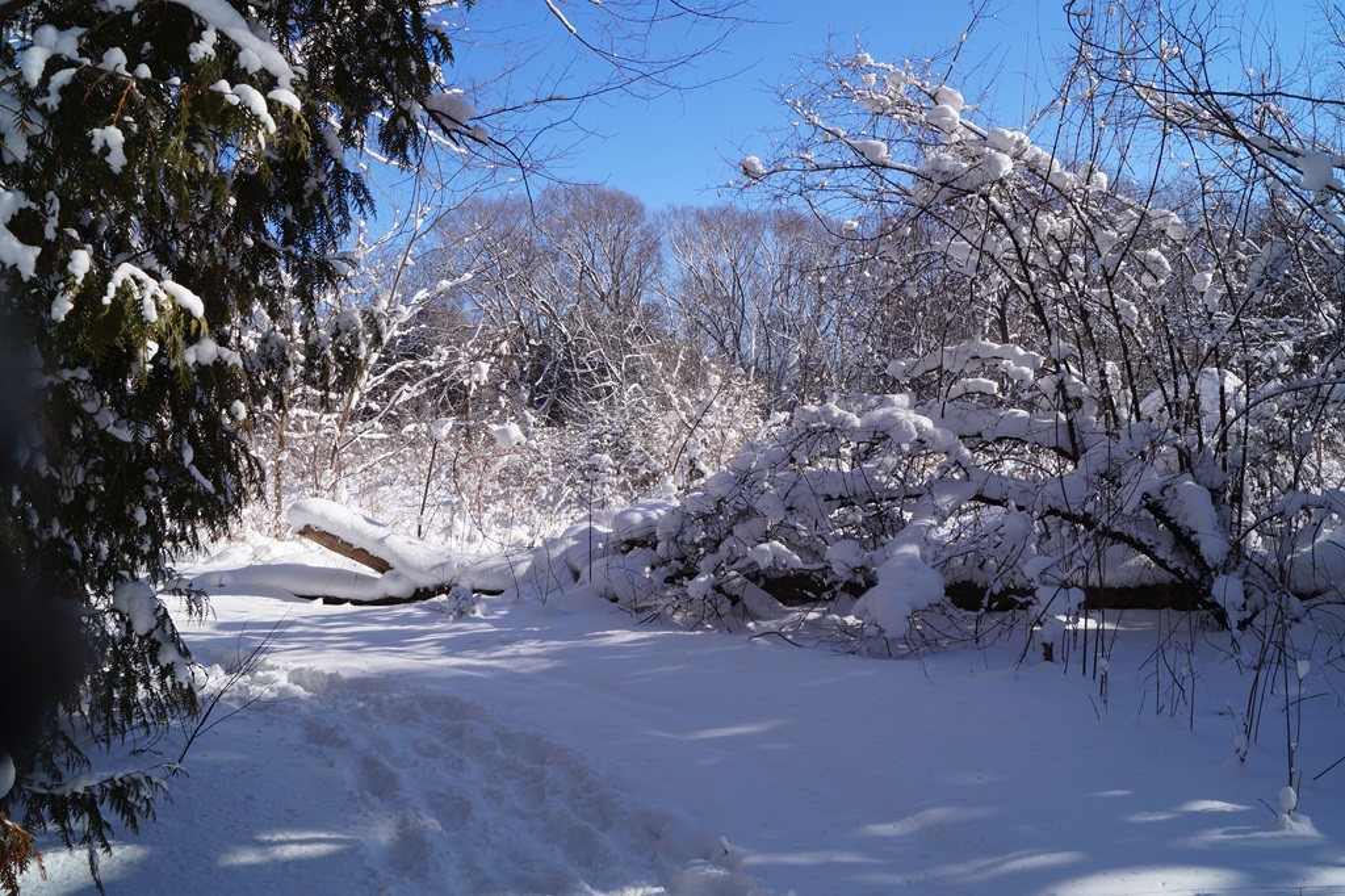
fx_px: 1120
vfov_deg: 43.6
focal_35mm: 30
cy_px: 448
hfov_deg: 61.9
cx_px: 672
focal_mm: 20
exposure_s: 1/125
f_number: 14
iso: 100
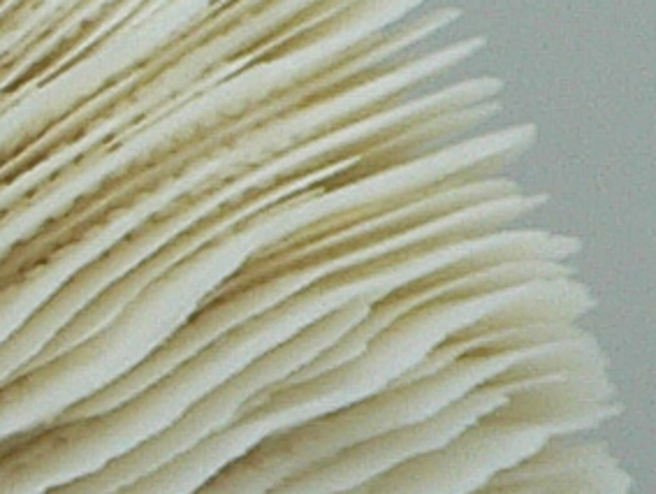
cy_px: 754
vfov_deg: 5.9
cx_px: -946
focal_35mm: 249
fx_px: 4725
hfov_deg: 7.4
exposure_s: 1/80
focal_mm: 4.6
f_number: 2.8
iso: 80
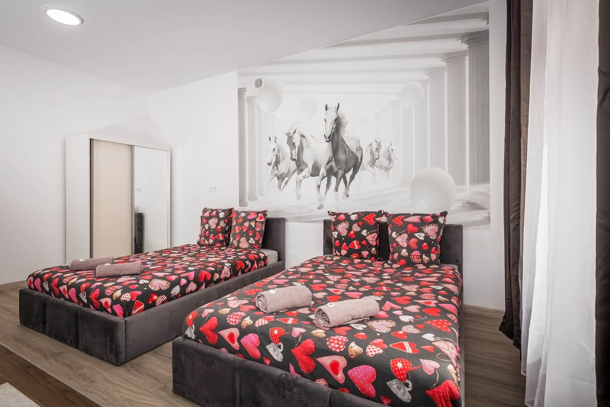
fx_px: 288
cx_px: 305
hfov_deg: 93.3
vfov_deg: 70.4
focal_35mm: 17
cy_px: 204
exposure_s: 1/50
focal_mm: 17
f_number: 9
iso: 200
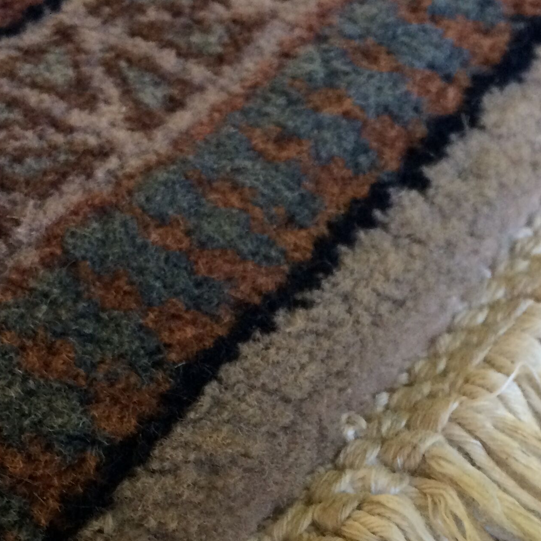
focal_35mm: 66
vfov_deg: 25.0
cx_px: 302
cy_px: 521
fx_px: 1167
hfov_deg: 26.1
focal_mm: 4.15
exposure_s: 1/33
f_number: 2.2
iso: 200
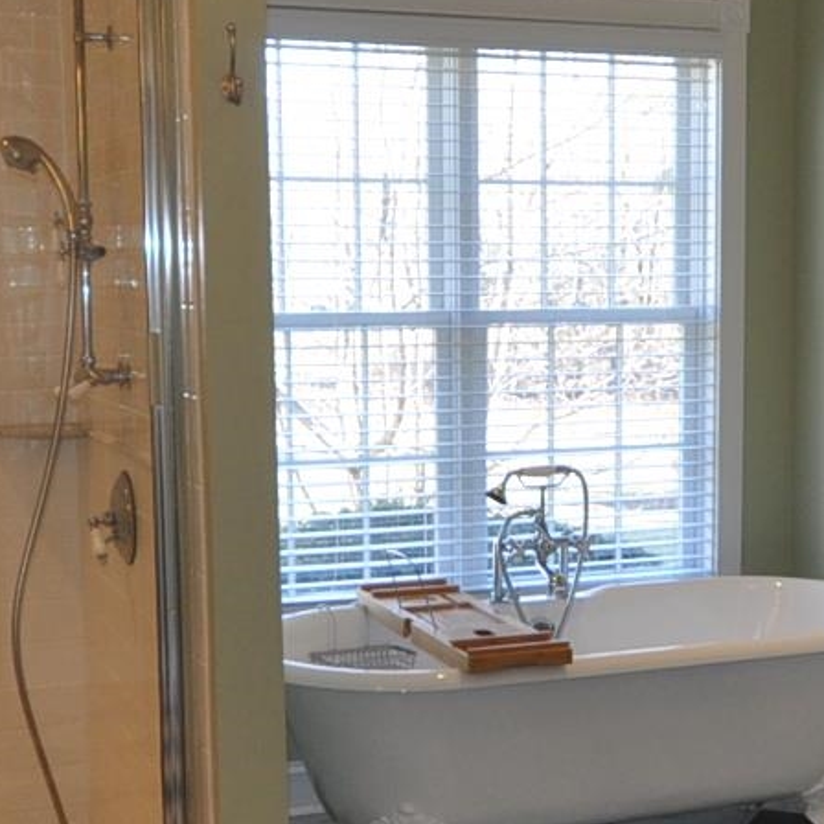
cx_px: 458
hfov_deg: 28.1
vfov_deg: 28.2
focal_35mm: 61
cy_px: 401
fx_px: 1643
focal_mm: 10
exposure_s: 1/125
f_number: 3.5
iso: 450
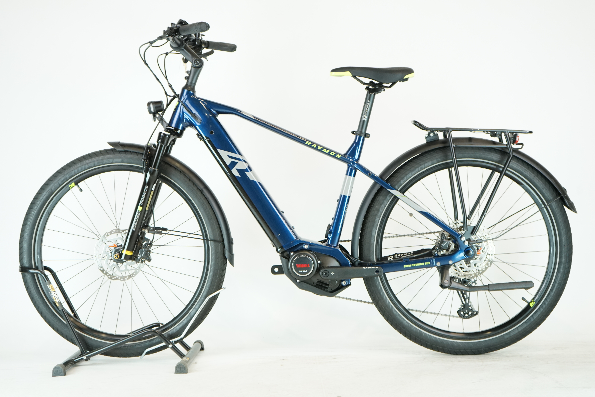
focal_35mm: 57
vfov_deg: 23.8
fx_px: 942
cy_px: 198
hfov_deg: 35.1
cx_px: 298
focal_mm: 57
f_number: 5.6
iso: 2000
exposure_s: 1/200
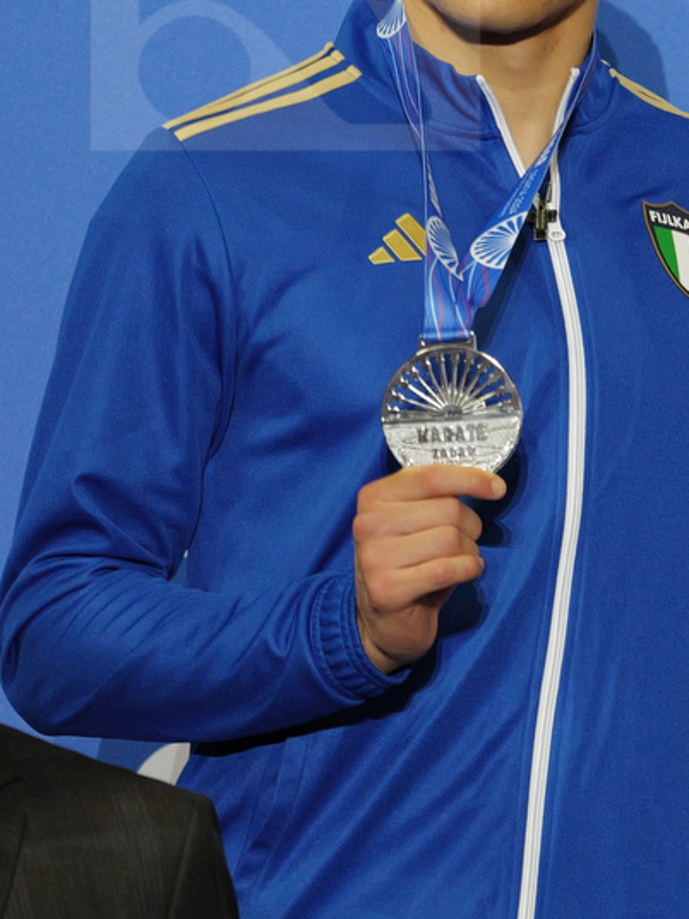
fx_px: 16401
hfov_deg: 2.4
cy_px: 700
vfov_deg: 3.2
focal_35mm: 618
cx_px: 1704
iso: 1000
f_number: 2.8
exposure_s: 1/250
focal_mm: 138
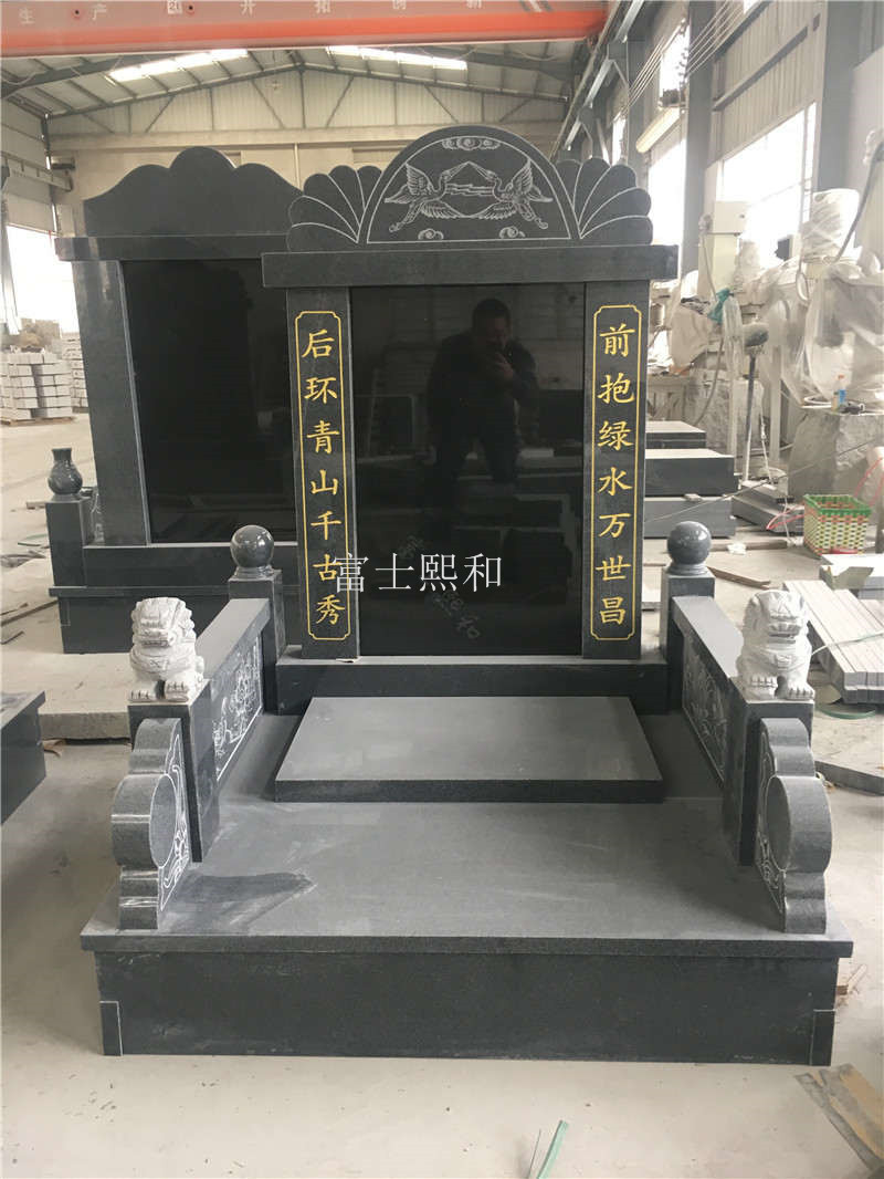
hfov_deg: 48.2
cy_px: 590
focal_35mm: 29
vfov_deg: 61.6
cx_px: 442
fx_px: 987
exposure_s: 1/33
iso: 80
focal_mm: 4.15
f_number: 2.2
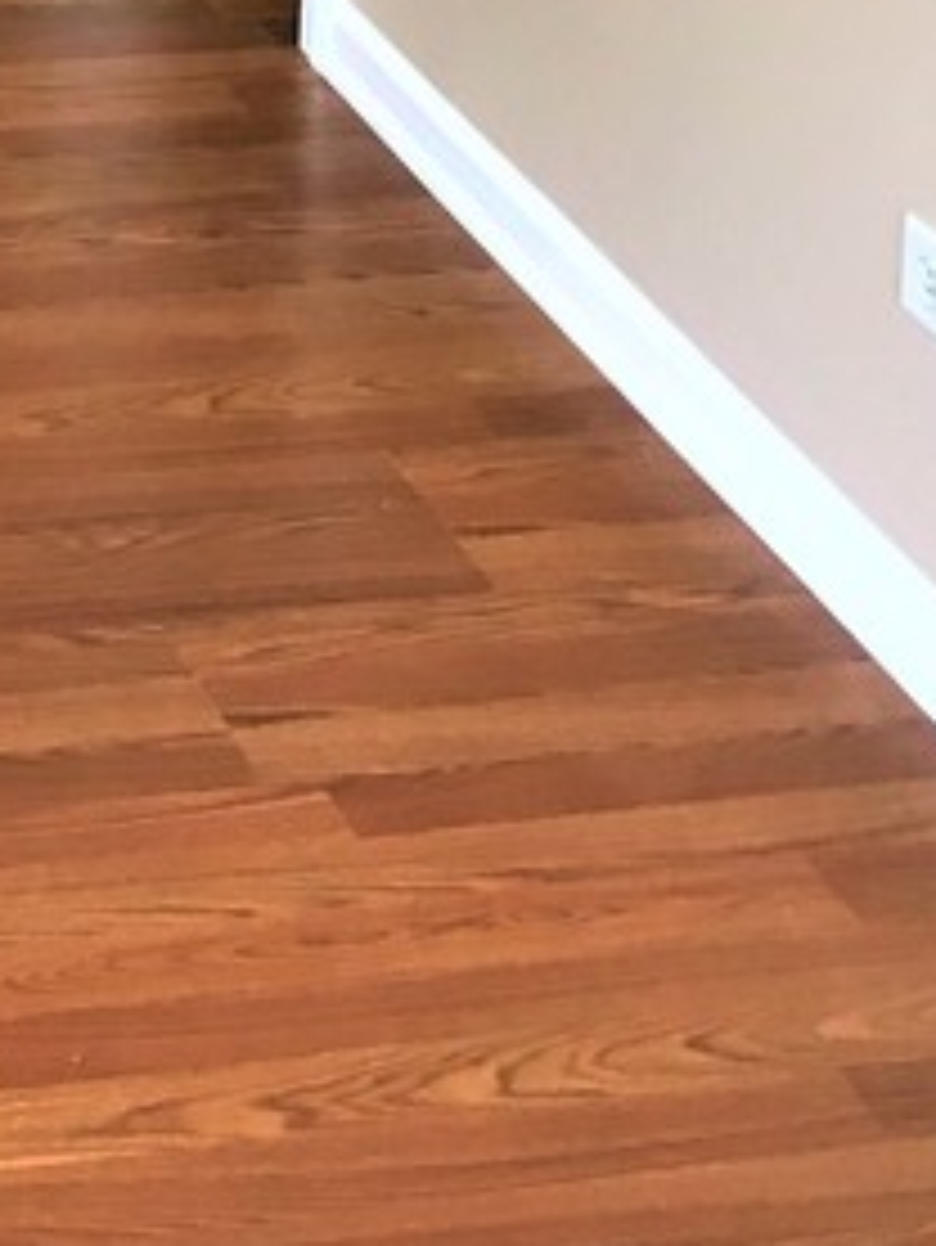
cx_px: -464
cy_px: -949
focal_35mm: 113
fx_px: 4071
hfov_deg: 12.5
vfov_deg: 15.2
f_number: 2.2
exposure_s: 1/30
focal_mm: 4.15
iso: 25
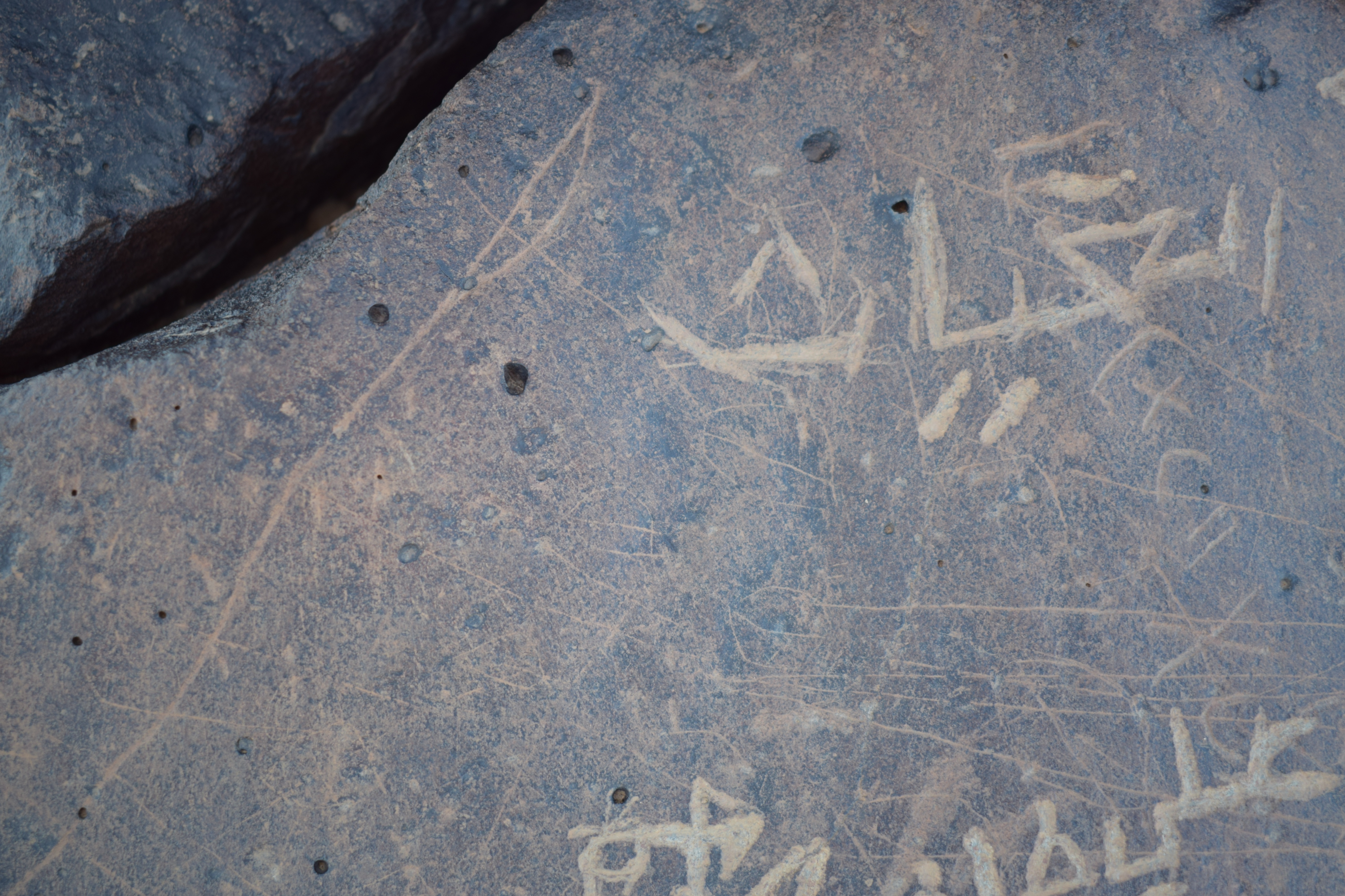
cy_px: 448
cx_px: 672
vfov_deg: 29.9
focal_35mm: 45
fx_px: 1681
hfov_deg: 43.6
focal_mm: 30
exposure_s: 1/125
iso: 200
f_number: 4.2
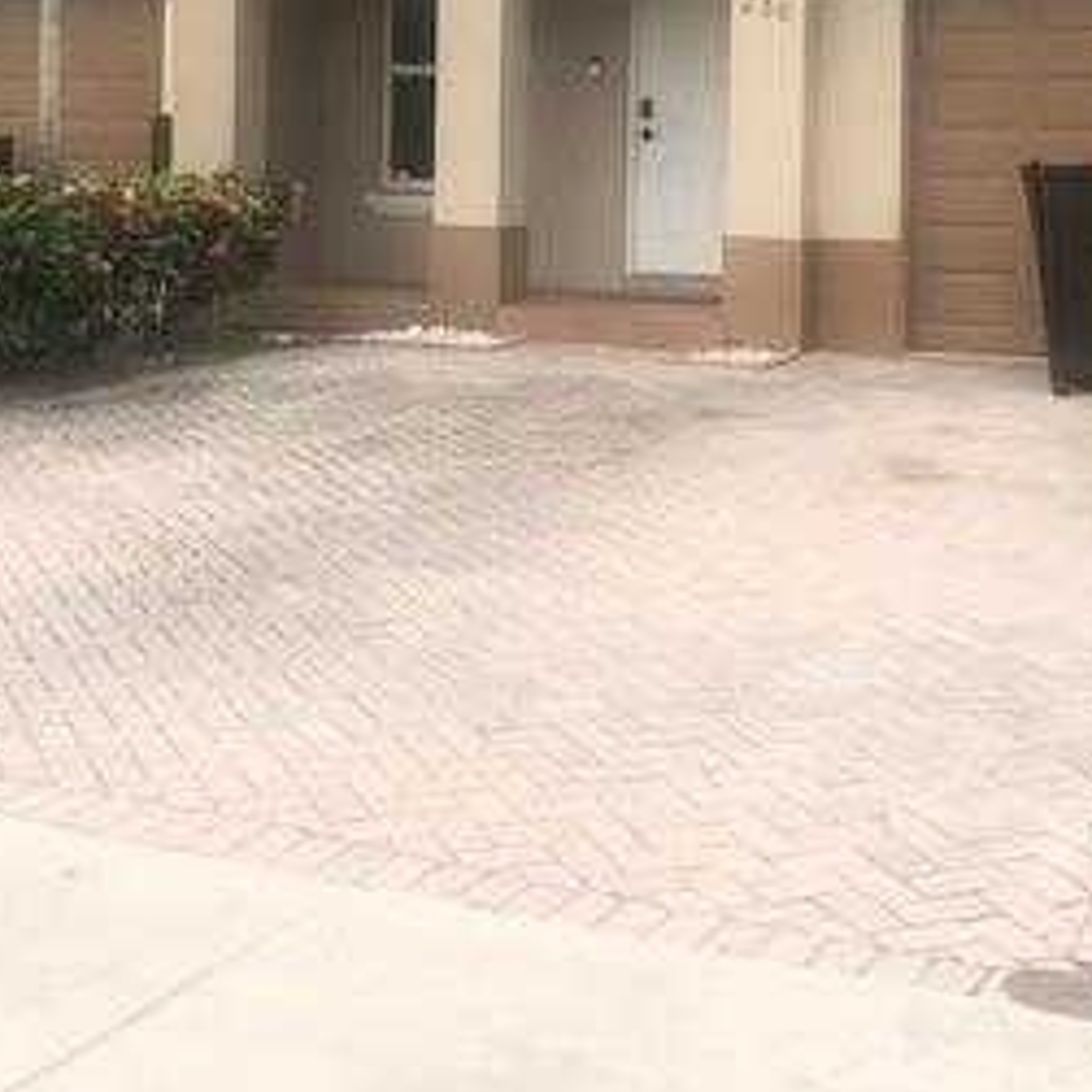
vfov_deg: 26.5
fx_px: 2248
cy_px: 126
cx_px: 457
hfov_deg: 27.3
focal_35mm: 63
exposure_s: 1/1312
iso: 20
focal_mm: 4
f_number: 1.8
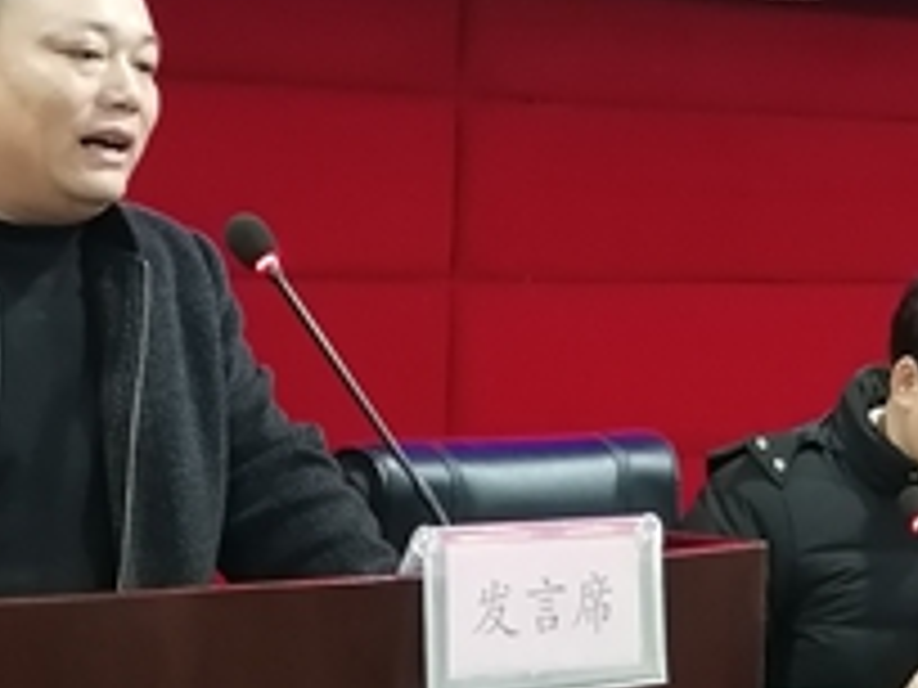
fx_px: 2917
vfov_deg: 13.3
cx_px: 1062
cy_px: 72
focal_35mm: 110
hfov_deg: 17.2
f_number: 1.8
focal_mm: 5.3
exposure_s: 1/25
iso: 400
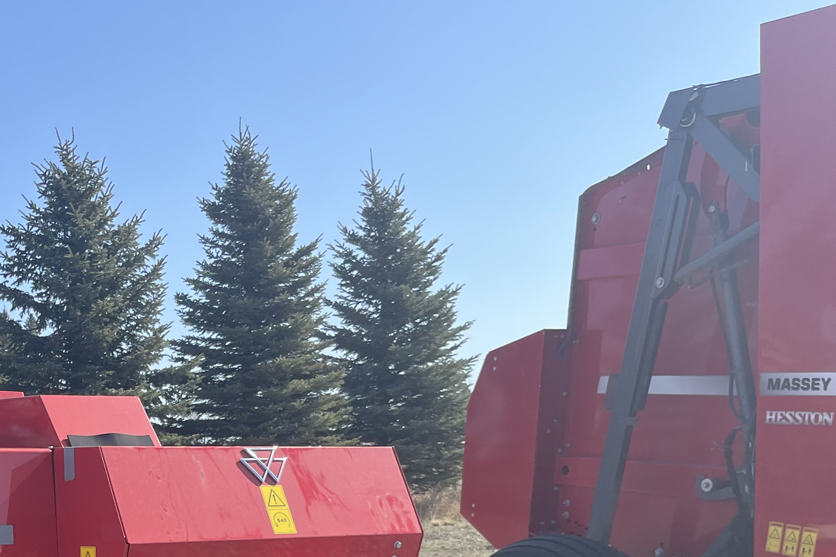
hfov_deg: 32.6
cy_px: 650
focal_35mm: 57
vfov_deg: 22.1
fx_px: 1323
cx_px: 30
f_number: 1.6
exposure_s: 1/1477
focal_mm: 5.1
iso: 50
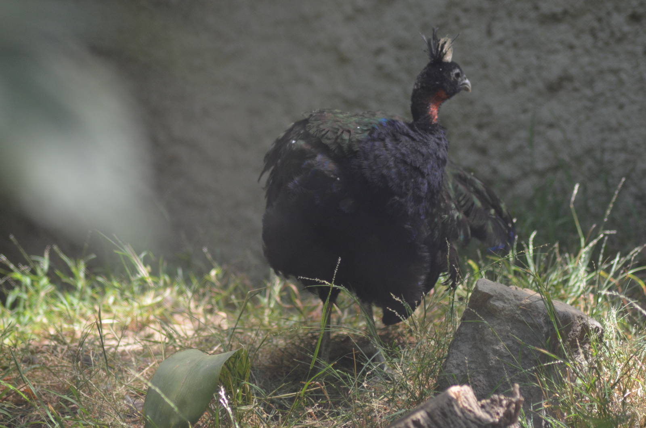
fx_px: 5238
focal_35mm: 292
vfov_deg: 4.7
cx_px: 323
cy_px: 214
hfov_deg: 7.1
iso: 800
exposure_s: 1/800
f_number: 4.8
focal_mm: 195
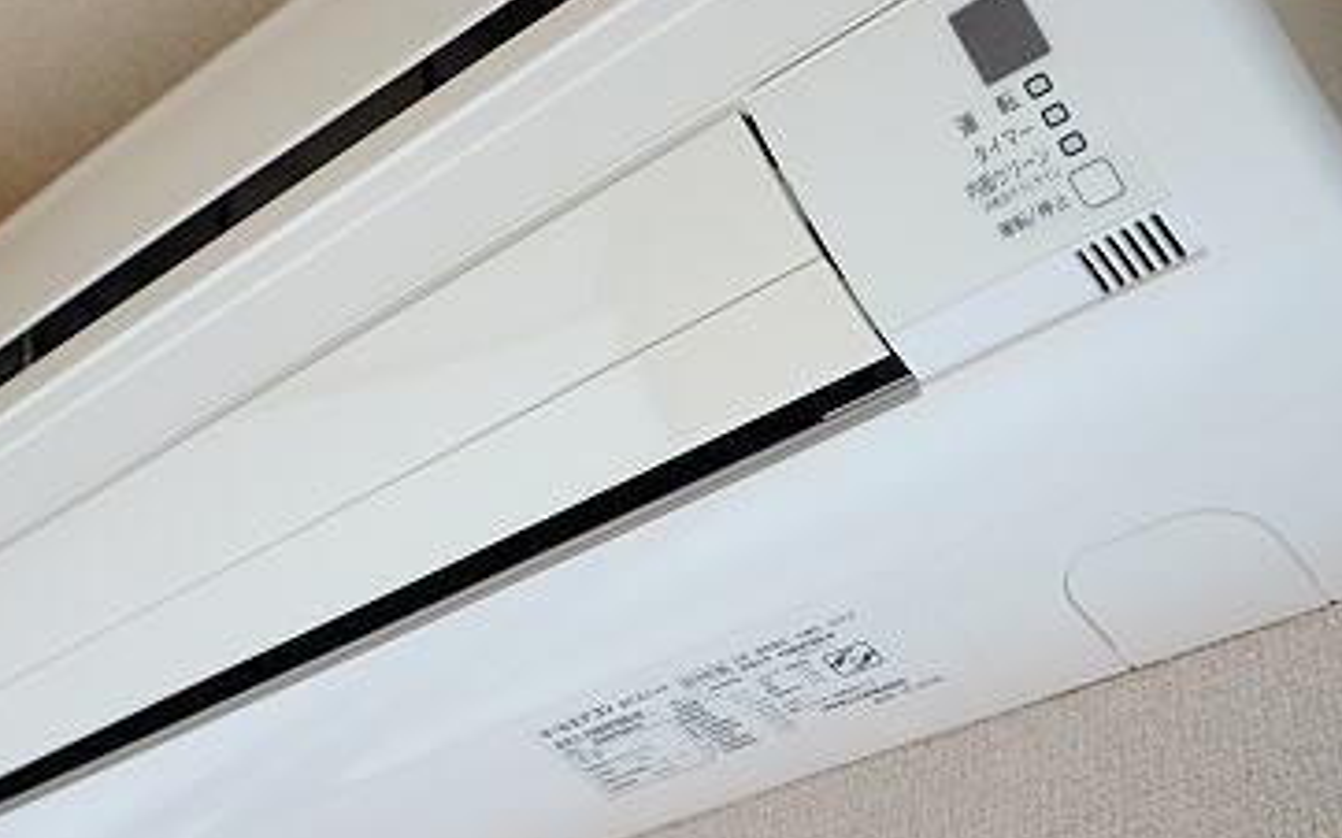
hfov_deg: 40.9
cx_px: 528
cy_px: 278
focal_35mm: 49
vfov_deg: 26.2
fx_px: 1792
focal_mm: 16
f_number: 4
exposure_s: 1/60
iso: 320
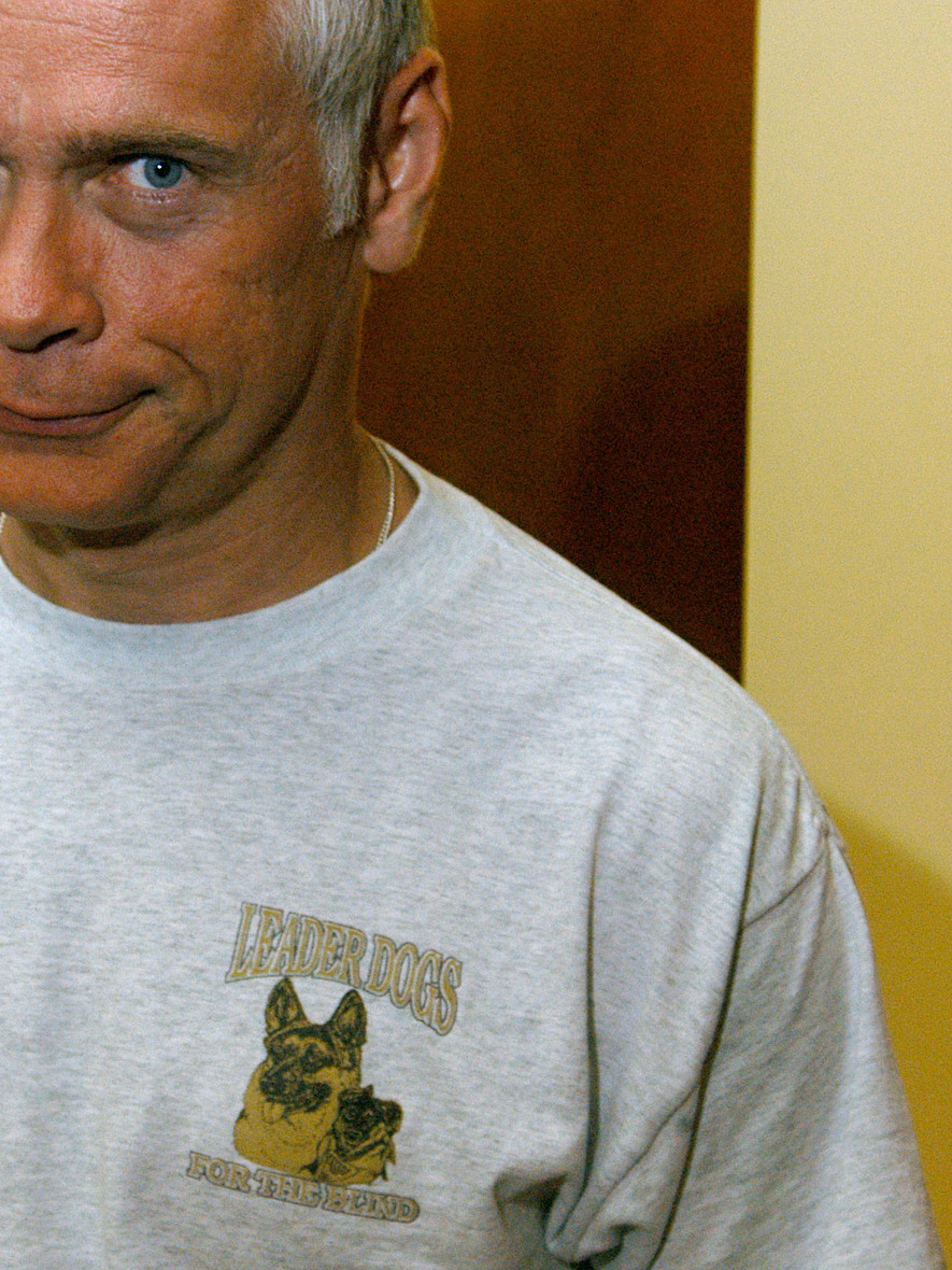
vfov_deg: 15.8
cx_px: 250
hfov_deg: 11.8
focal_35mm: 125
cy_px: 768
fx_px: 4584
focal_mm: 50
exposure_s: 1/60
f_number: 6.3
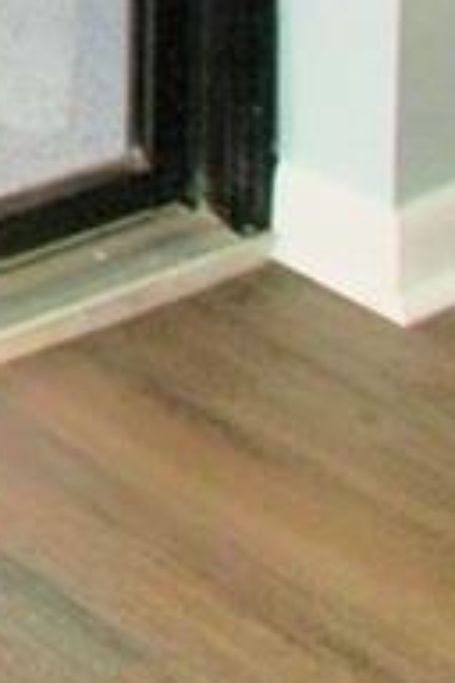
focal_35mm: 125
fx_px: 2370
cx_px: -1415
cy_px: -1185
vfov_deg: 11.7
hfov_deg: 7.4
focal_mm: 10
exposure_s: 1/60
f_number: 4.5
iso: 160
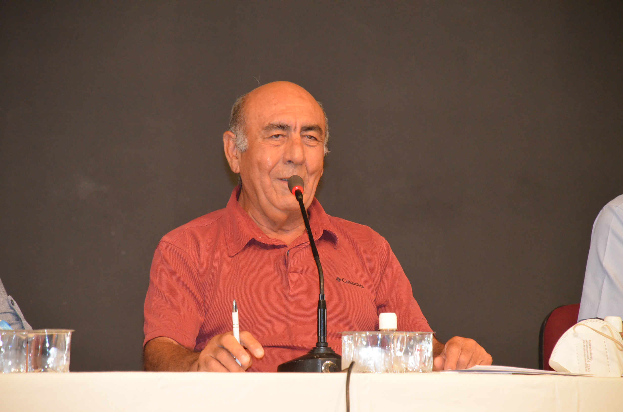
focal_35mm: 188
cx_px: 312
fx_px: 3238
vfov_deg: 7.3
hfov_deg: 11.0
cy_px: 206
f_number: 5.6
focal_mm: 125
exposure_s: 1/60
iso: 3200
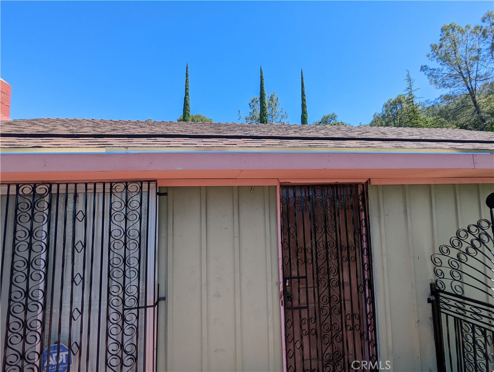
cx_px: 247
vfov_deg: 78.2
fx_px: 229
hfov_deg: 94.4
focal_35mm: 16
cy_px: 186
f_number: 2.2
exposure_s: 1/673
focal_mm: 2.35
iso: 50
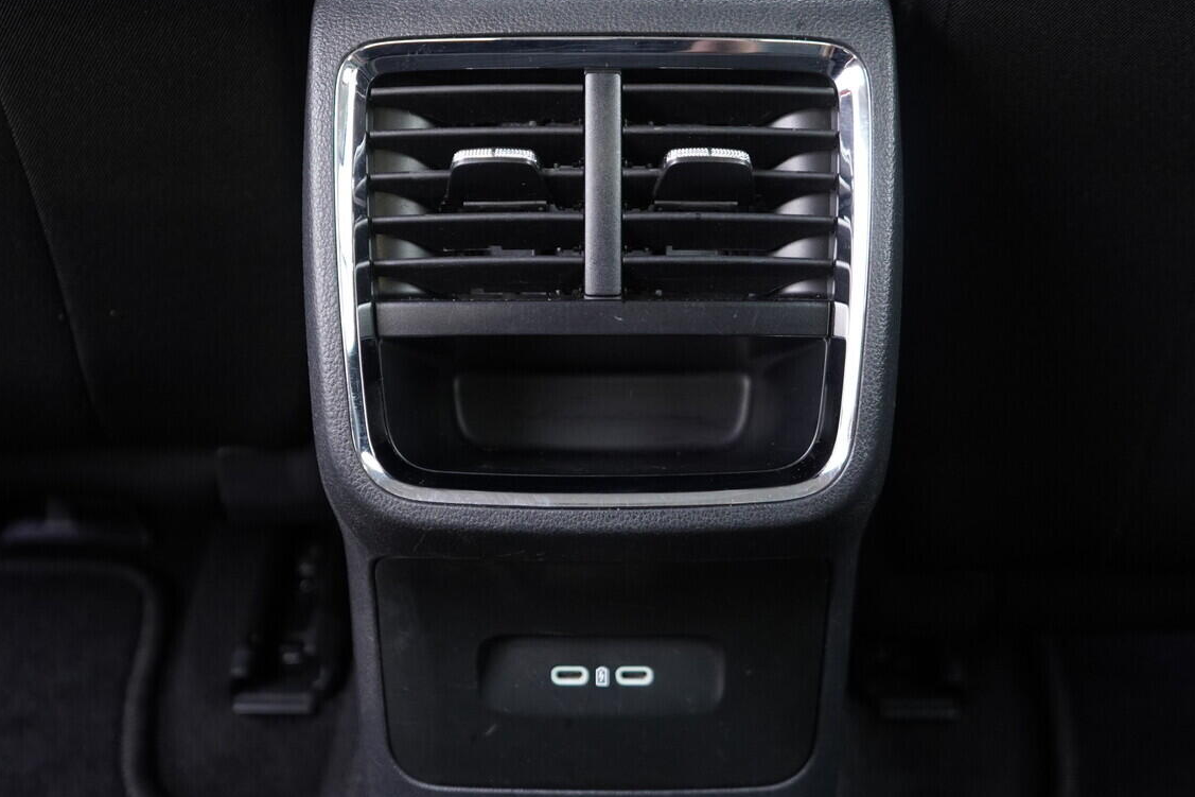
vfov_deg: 29.1
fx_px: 1527
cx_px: 587
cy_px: 299
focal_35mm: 46
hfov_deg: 42.7
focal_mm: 24
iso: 800
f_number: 2.8
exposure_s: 1/40
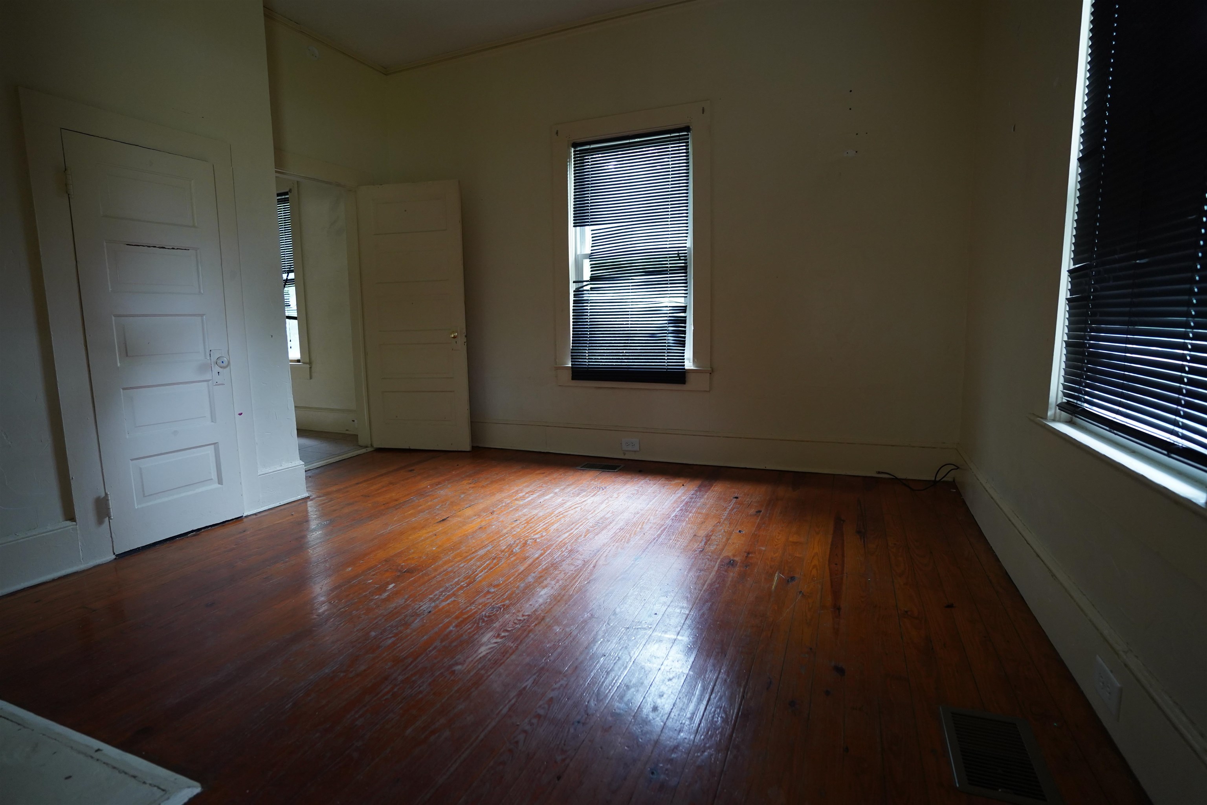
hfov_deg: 93.3
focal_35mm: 17
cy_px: 402
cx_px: 604
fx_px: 570
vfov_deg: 70.4
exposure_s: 1/160
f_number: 2.8
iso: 2000
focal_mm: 17
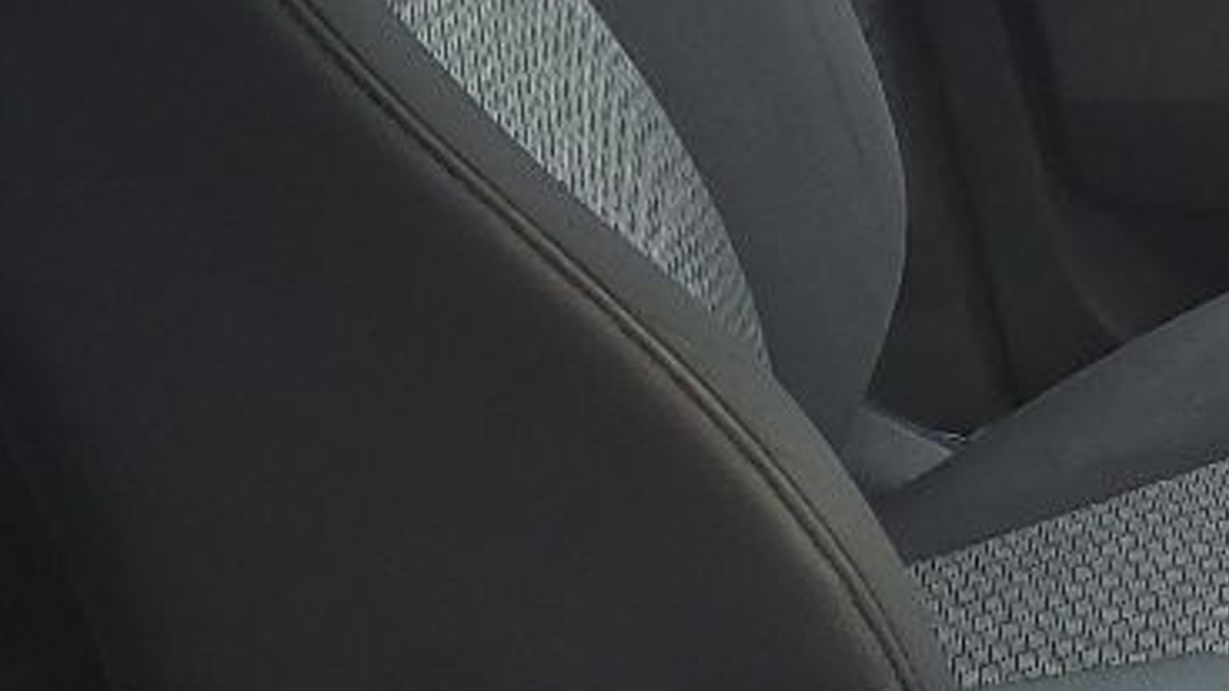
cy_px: 524
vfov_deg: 9.8
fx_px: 4008
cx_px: 2354
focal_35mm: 123
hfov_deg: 14.7
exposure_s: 1/120
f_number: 1.5
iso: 55
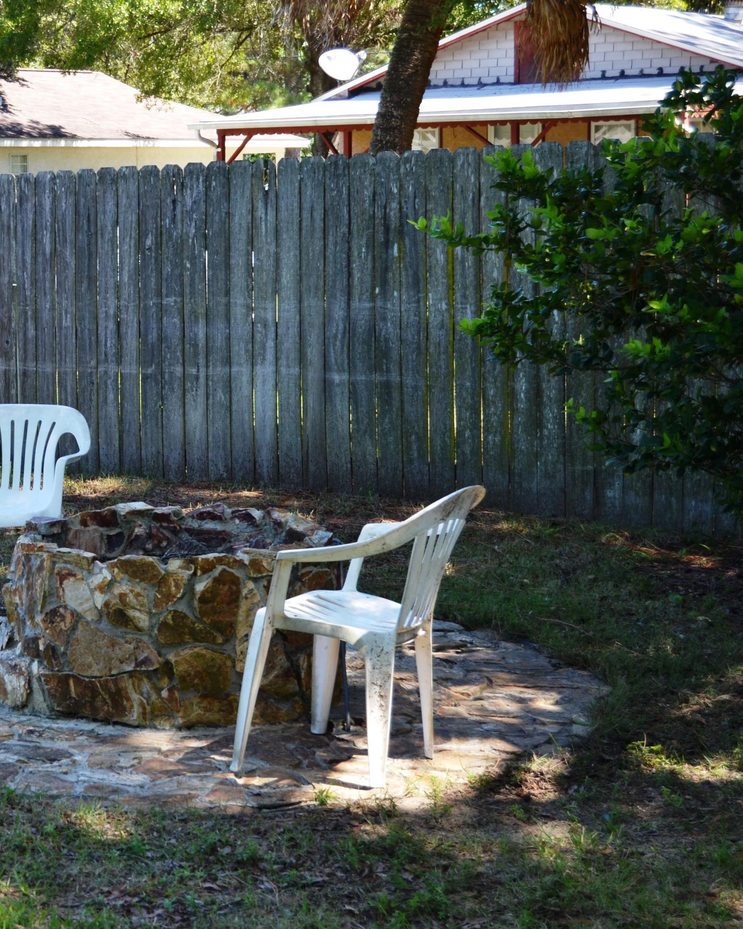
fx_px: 2053
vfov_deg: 25.5
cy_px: 463
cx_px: 101
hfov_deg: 20.2
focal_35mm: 75
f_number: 5
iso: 200
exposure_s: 1/200
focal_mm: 35
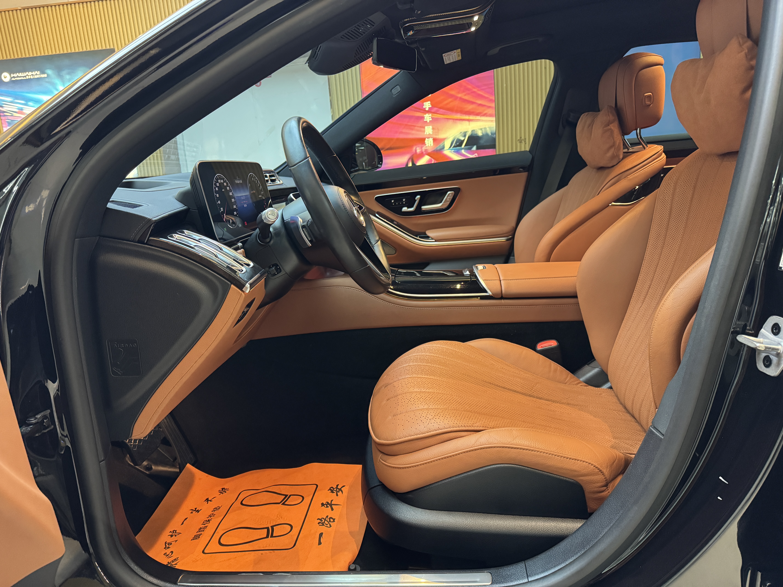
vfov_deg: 56.8
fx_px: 543
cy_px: 294
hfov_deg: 71.6
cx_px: 392
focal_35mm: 24
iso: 640
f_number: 1.78
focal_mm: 6.76
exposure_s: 1/50
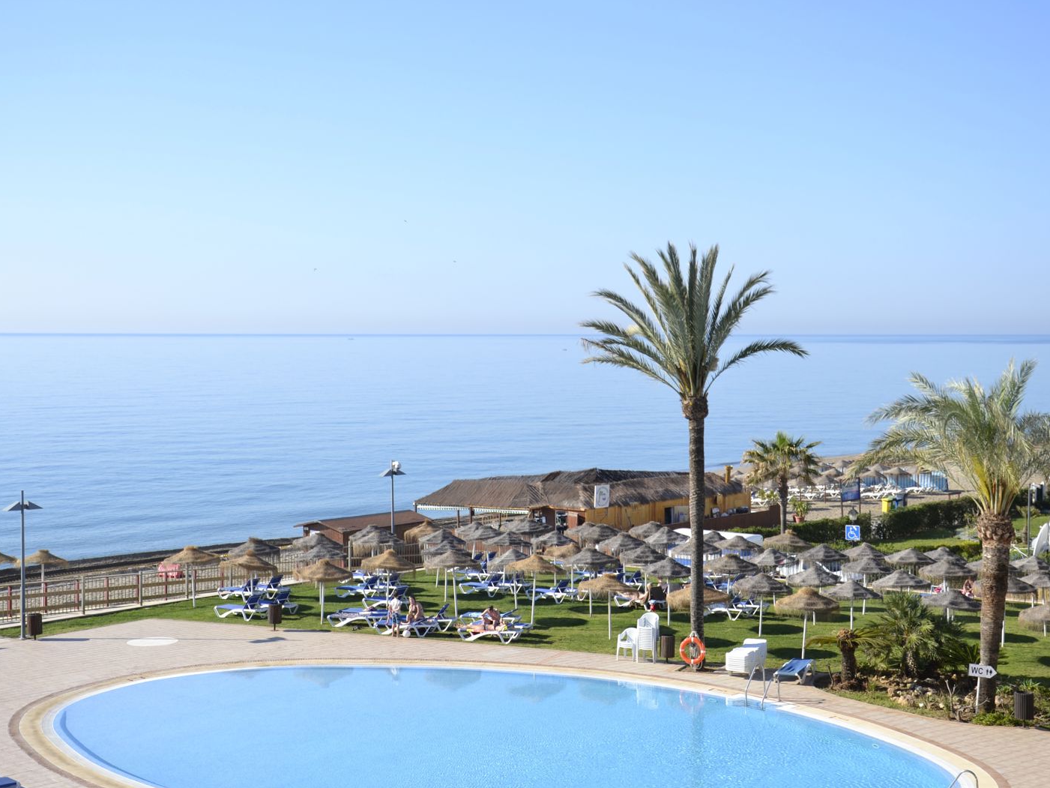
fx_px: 1699
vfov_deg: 26.1
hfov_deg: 34.3
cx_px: 548
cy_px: 397
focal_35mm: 56
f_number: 8
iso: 100
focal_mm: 34
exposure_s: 1/250
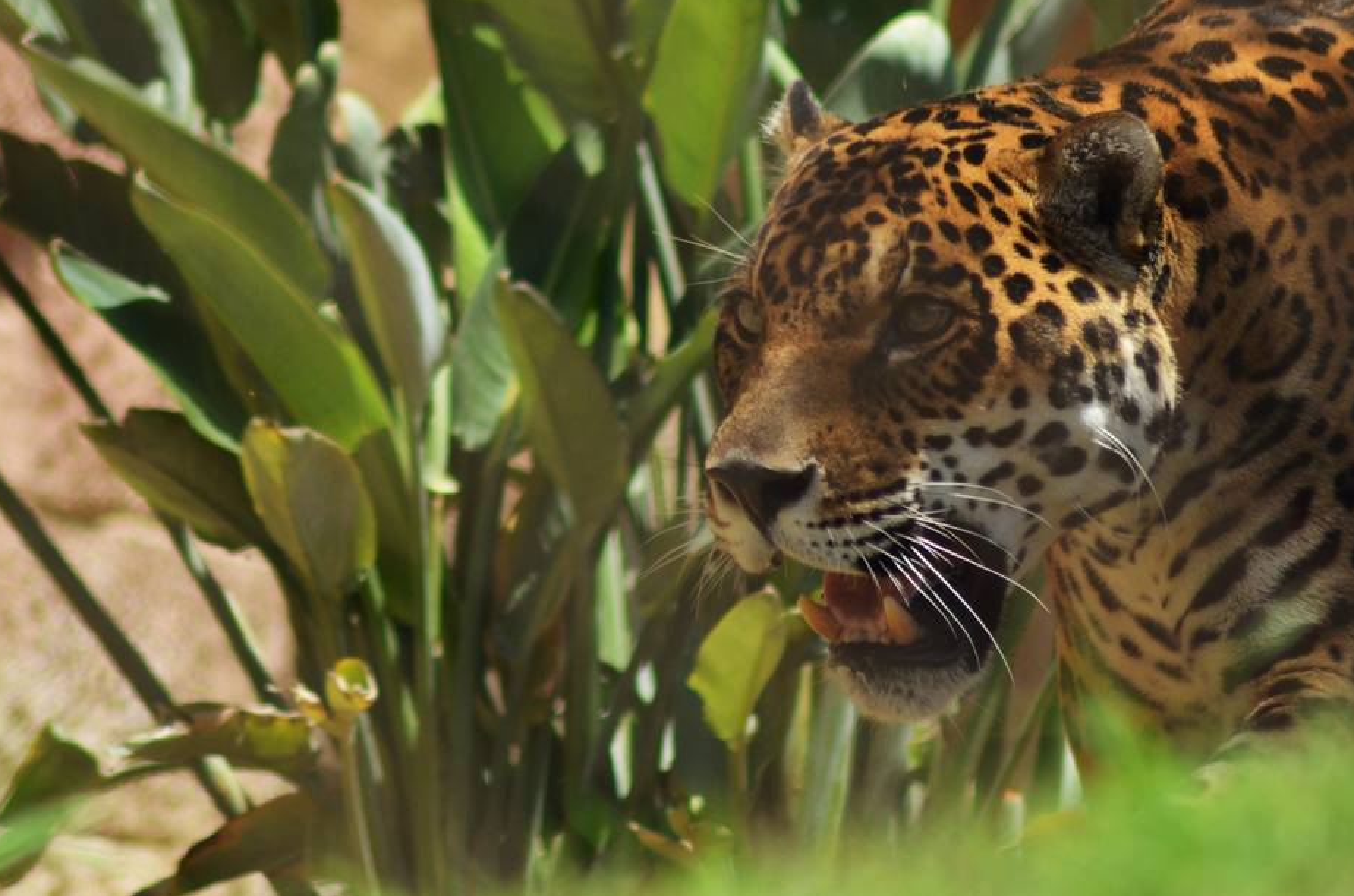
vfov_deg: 2.1
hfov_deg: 3.2
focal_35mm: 649
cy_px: 275
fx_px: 24359
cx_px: 523
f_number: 5
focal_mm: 250
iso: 400
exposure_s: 1/1250
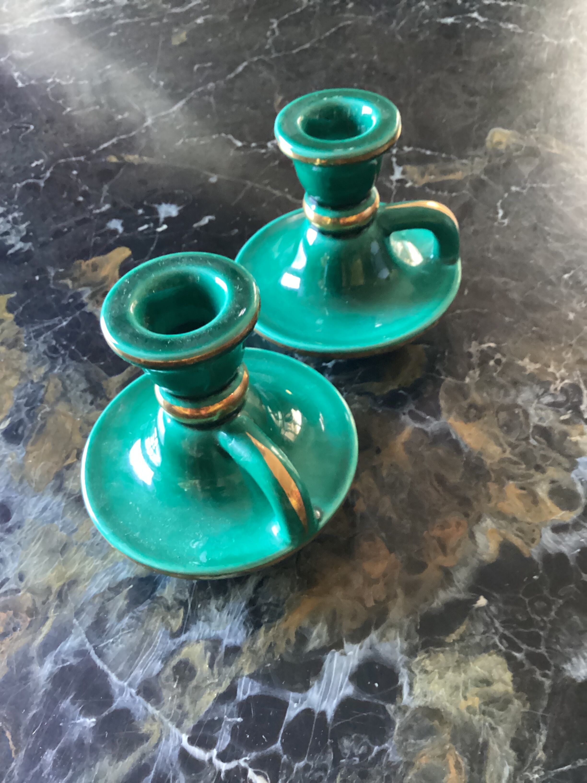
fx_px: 701
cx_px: 294
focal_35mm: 31
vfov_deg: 58.4
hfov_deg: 45.4
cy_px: 392
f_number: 2.4
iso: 500
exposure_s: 1/30
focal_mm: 3.3
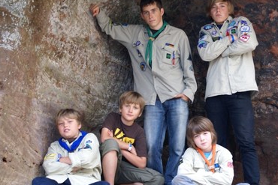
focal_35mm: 117
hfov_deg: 17.3
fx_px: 903
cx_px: 240
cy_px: 106
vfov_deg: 11.7
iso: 250
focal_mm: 45
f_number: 5.6
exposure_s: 1/80
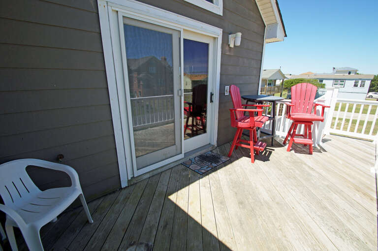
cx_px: 189
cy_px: 126
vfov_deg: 77.2
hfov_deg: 100.5
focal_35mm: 15
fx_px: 157
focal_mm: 10
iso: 100
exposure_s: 1/200
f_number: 7.1
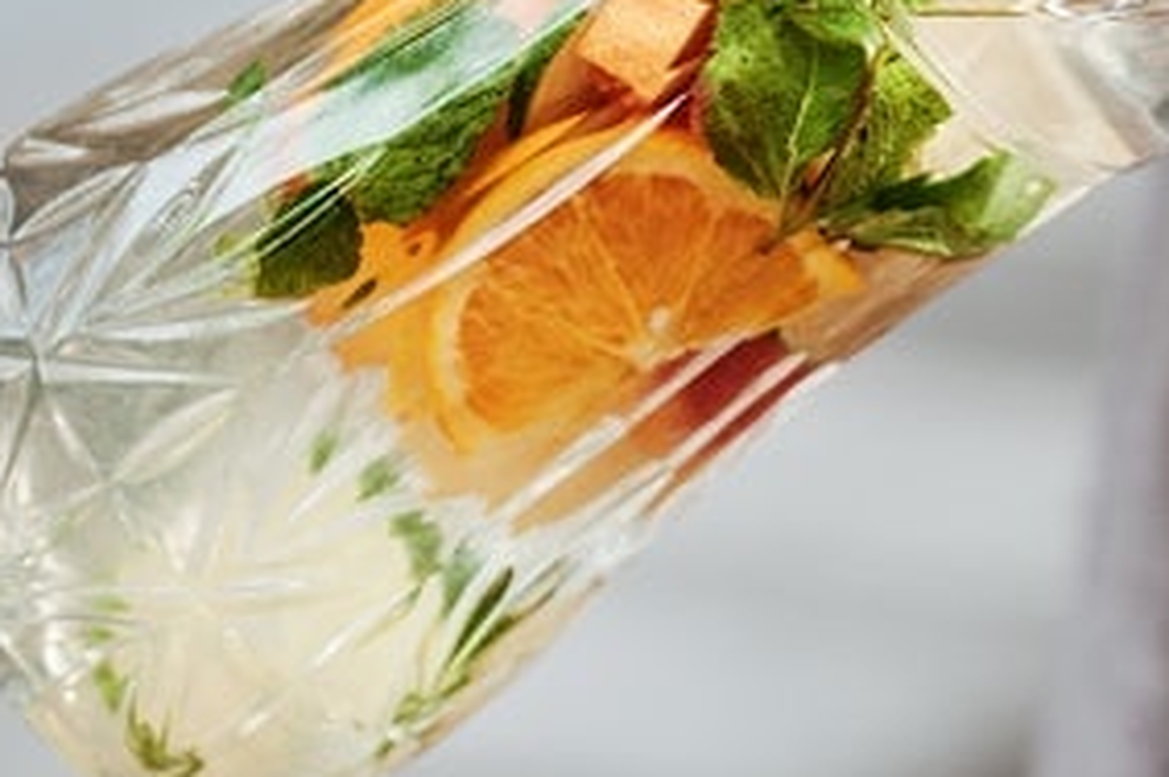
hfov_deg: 5.2
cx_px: 1355
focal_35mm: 397
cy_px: 269
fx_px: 12876
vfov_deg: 3.5
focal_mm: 125
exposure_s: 1/125
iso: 250
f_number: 3.5
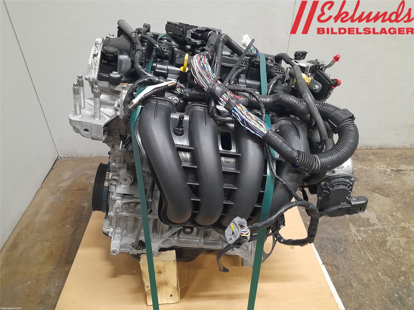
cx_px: 207
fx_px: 299
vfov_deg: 54.9
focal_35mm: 25
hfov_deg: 69.4
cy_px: 155
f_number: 2
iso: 320
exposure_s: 1/33
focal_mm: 4.6
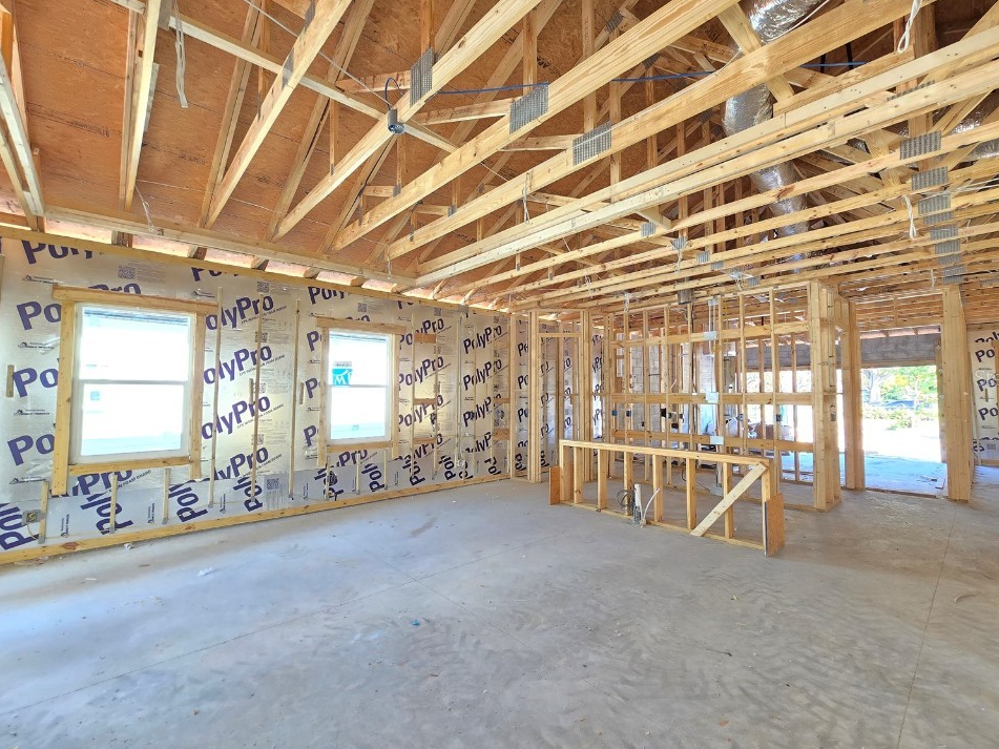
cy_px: 377
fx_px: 404
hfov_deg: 101.9
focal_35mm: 14
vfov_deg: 85.7
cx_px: 536
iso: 160
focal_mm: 2.2
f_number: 2.2
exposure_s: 1/60
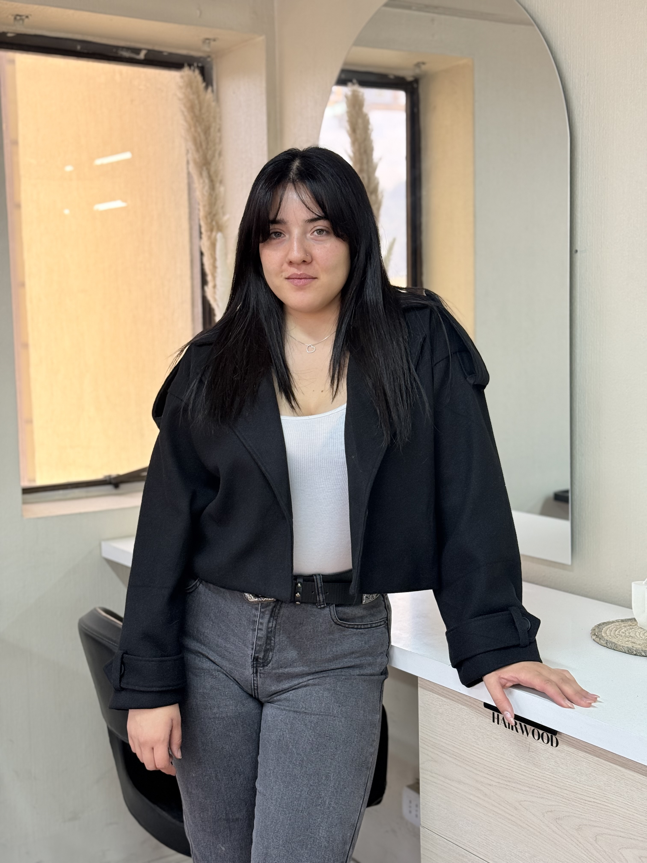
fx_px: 1196
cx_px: 324
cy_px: 432
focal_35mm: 48
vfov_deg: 39.7
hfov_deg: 30.3
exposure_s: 1/142
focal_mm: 6.76
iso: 80
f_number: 1.78
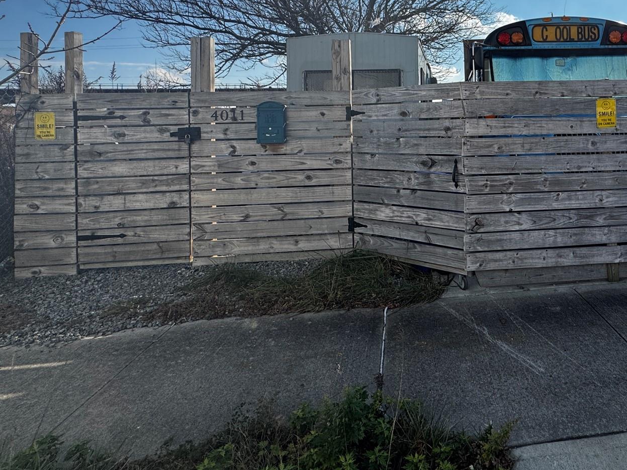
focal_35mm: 23
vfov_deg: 56.0
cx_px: 459
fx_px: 417
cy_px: 117
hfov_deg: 69.8
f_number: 2.2
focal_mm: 2.22
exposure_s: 1/1880
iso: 40
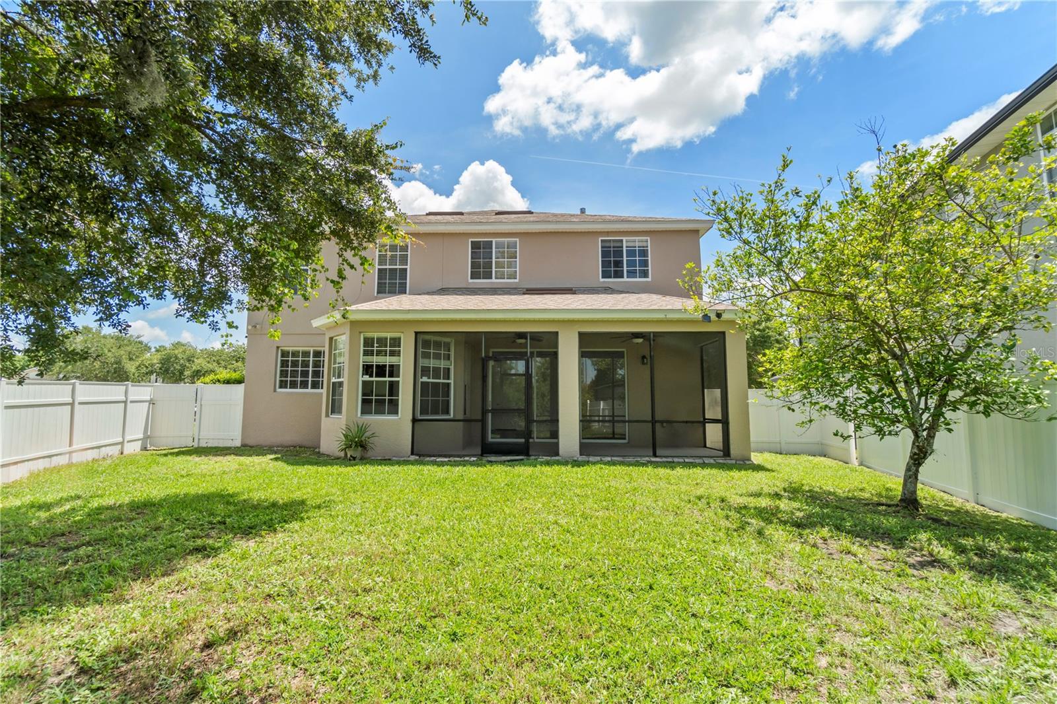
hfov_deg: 100.4
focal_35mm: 15
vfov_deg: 77.3
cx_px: 528
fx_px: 440
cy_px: 352
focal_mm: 10
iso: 200
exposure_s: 1/250
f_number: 9
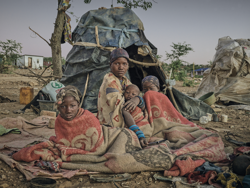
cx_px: 125
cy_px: 94
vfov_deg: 36.8
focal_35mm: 39
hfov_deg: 47.9
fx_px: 282
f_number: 9.5
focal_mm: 50
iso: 800
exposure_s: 1/125
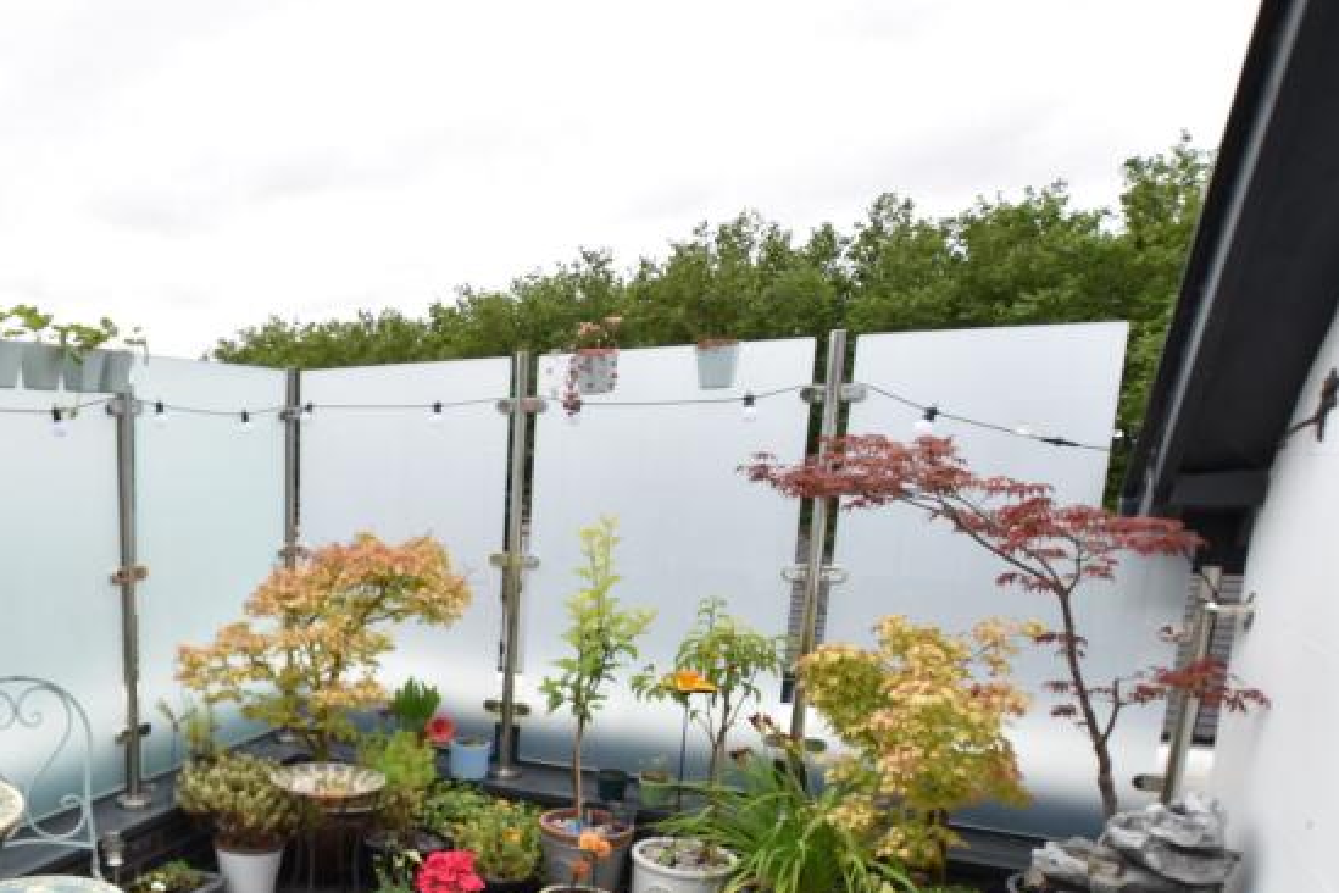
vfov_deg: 44.3
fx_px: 1041
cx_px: 151
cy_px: 706
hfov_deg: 57.0
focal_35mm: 28
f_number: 6.3
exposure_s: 1/125
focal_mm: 10
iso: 100
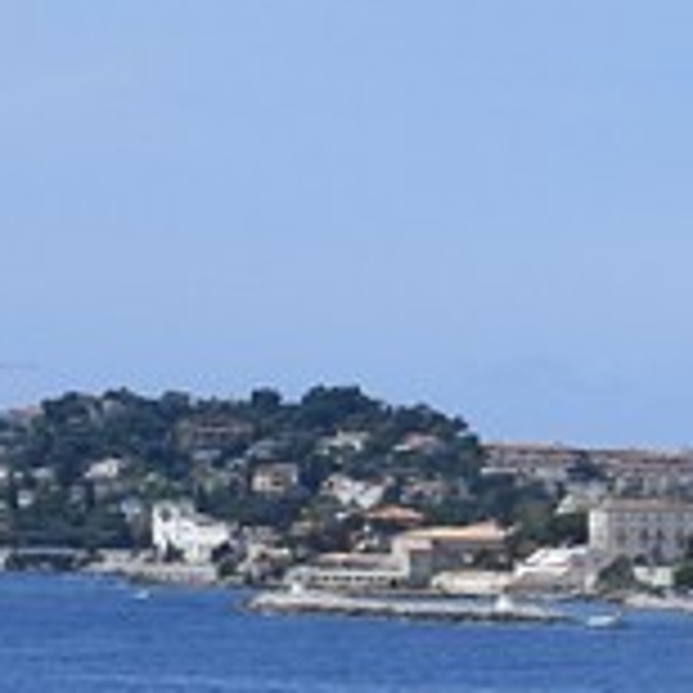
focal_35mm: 212
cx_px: 2781
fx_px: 4802
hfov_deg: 6.6
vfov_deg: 8.3
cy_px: 428
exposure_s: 1/640
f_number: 8
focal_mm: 24
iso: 200
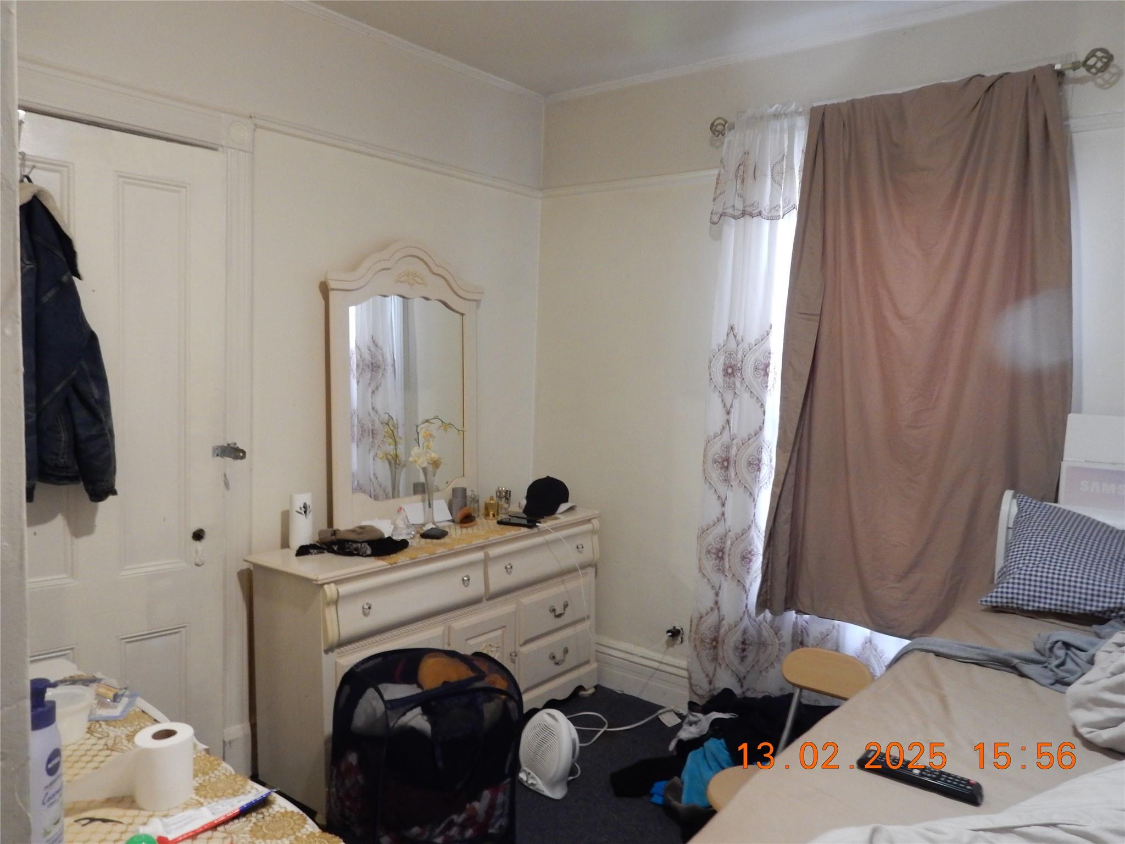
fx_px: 812
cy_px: 422
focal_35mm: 25
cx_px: 562
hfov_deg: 69.4
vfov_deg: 54.9
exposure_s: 1/8
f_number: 3.7
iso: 400
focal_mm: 4.5
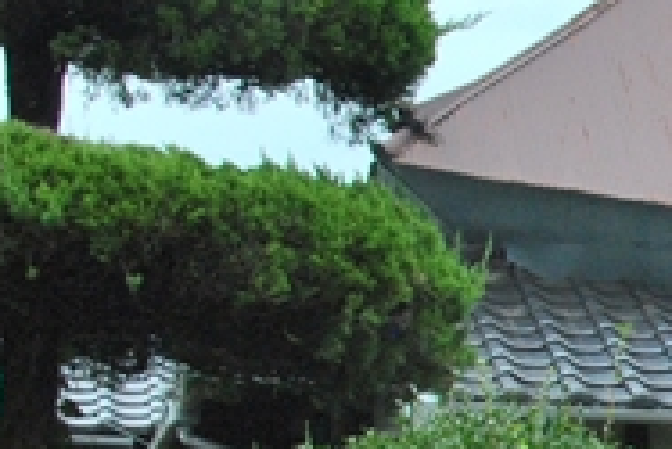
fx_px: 2634
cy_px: 517
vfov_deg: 9.6
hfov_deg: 12.9
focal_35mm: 141
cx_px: 1290
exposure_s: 1/320
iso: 800
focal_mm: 22
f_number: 9
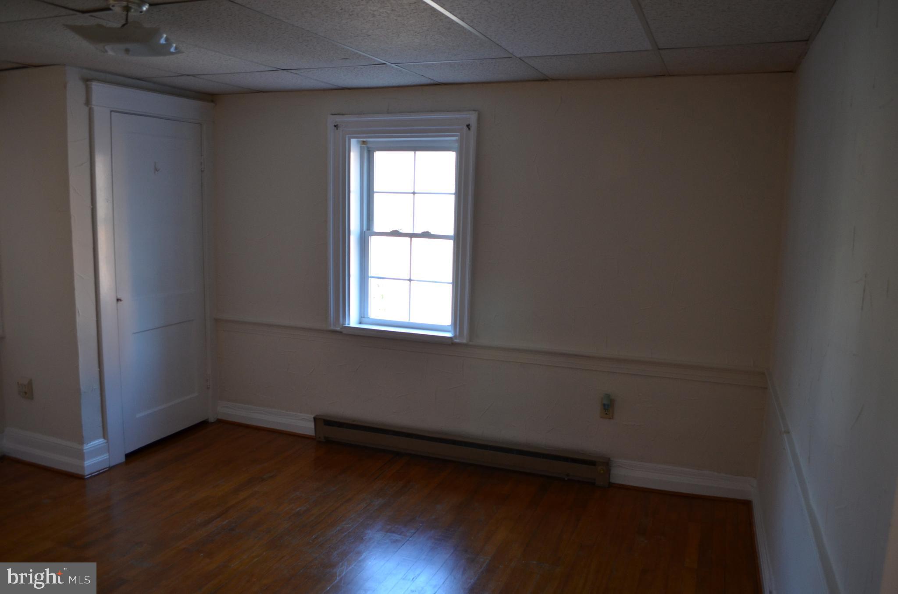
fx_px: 672
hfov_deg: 67.5
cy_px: 297
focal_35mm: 27
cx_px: 449
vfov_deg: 47.7
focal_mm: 18
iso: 450
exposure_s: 1/60
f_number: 4
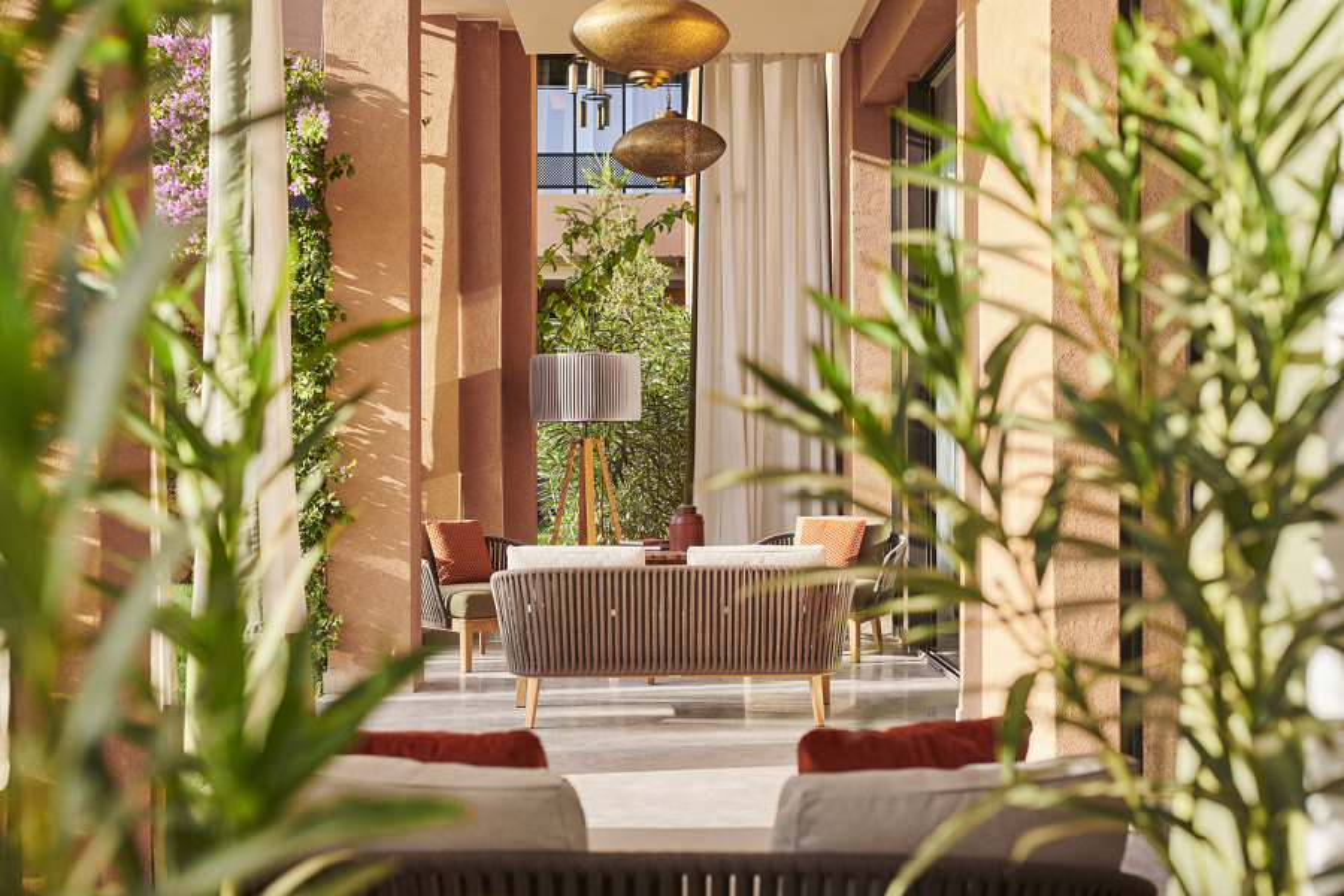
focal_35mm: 50
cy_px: 448
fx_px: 1867
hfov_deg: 39.6
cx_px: 672
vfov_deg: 27.0
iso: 100
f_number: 5.6
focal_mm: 50
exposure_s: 1/125
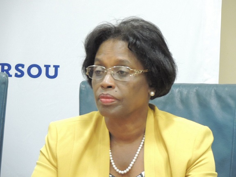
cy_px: 88
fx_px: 2386
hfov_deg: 5.7
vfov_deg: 4.2
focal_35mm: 350
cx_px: 118
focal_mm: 62.4
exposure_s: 1/20
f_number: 4.8
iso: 1600
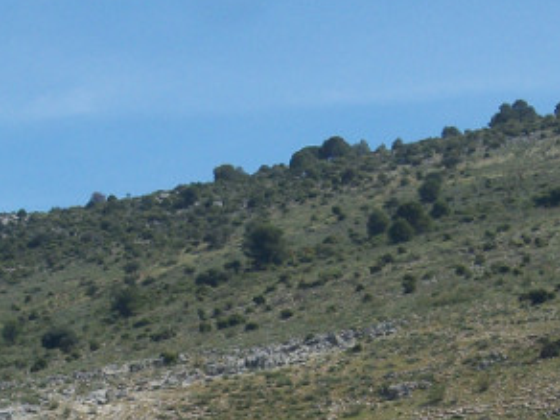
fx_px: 3009
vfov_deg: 7.9
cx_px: 105
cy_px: 474
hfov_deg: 10.6
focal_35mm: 186
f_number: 4.5
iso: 80
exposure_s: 1/640
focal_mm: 12.1
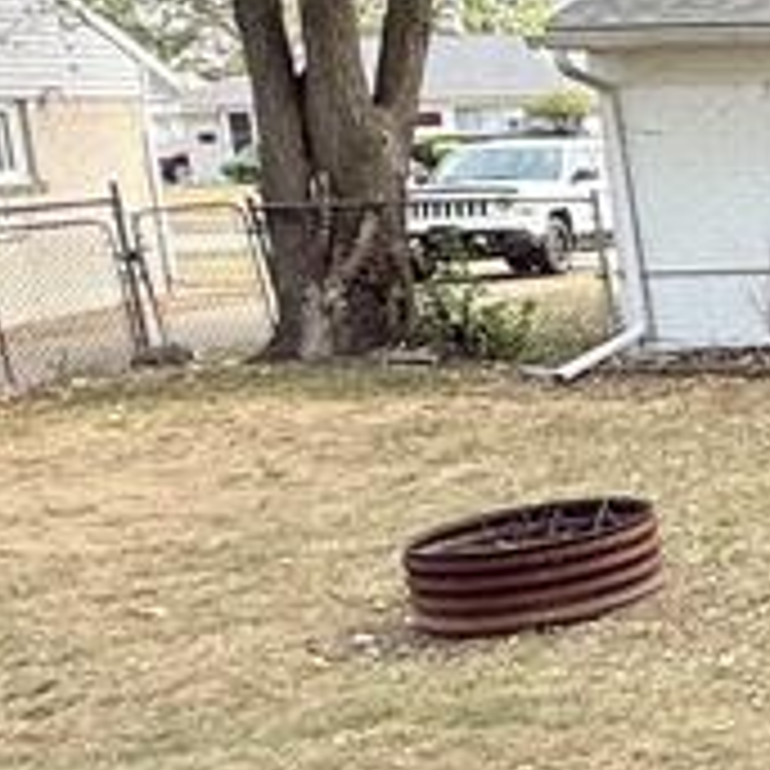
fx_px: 1862
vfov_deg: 23.4
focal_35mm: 74
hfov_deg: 16.7
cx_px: 1599
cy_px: 419
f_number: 2.2
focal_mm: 2.22
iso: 64
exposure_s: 1/261
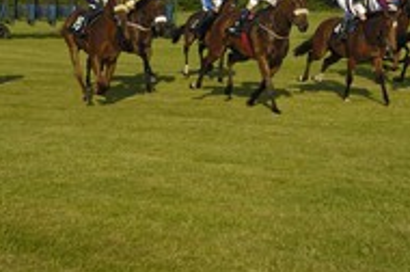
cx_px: 345
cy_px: -4
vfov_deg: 14.4
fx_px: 1057
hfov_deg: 21.6
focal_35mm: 93
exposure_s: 1/640
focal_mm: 28
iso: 100
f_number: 5
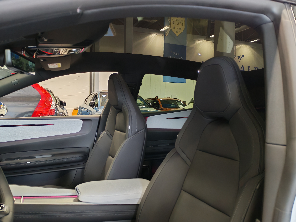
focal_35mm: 31
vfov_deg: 45.4
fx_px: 265
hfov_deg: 58.4
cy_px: 111
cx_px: 148
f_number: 1.9
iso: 856
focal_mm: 6.12
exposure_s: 1/100
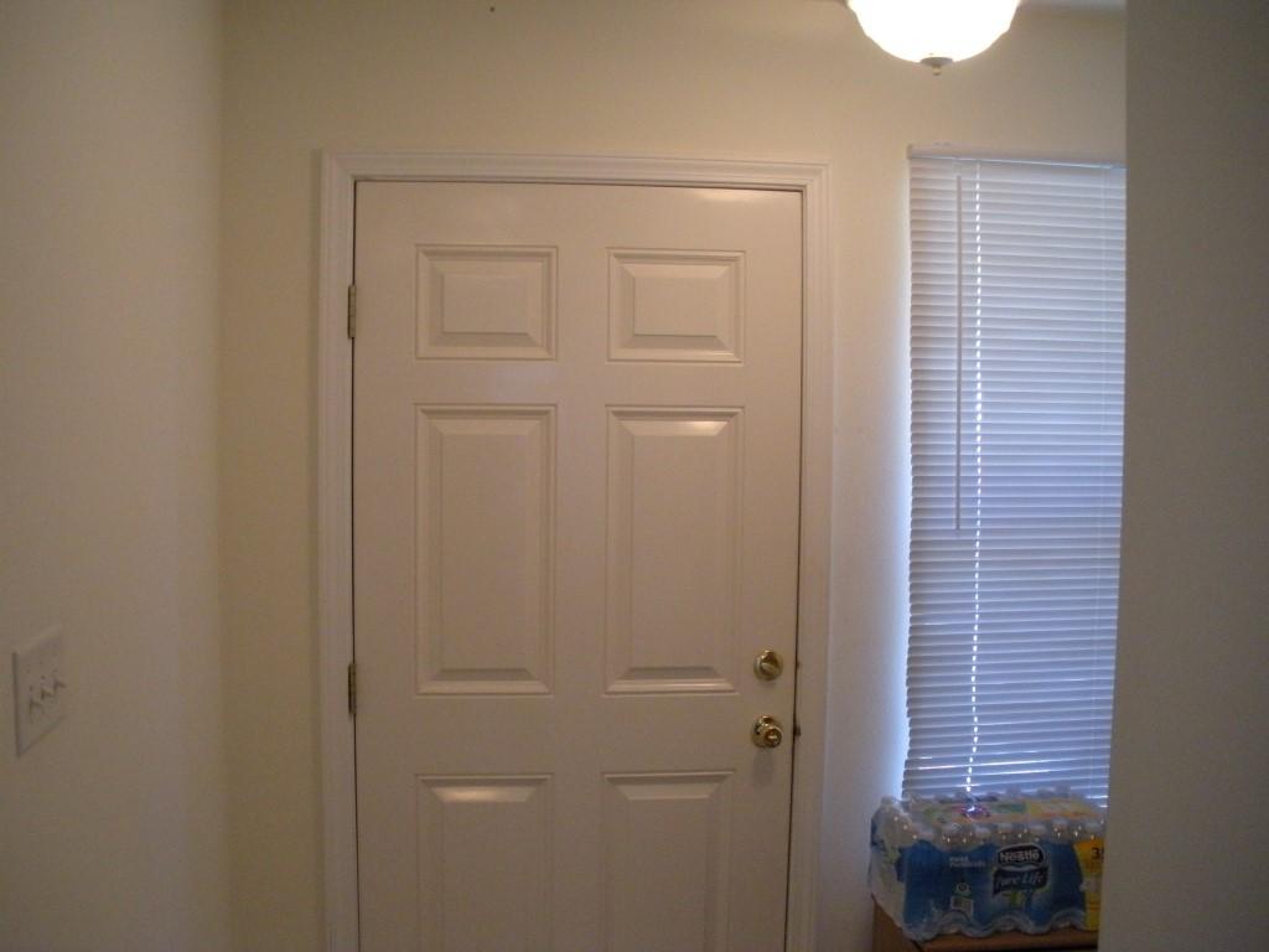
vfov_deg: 39.7
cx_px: 634
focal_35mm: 36
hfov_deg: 51.4
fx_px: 1320
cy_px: 476
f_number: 3.5
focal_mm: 6.3
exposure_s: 1/36.5
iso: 400
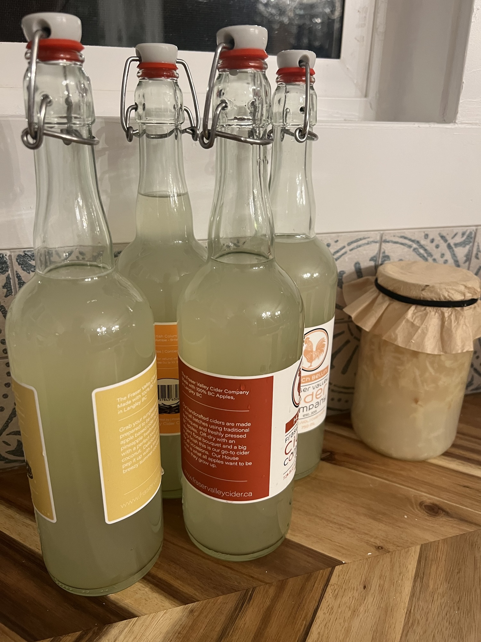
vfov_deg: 67.3
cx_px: 240
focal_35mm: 26
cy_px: 321
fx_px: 482
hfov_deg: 53.1
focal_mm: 5.7
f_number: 1.5
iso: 250
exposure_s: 1/60
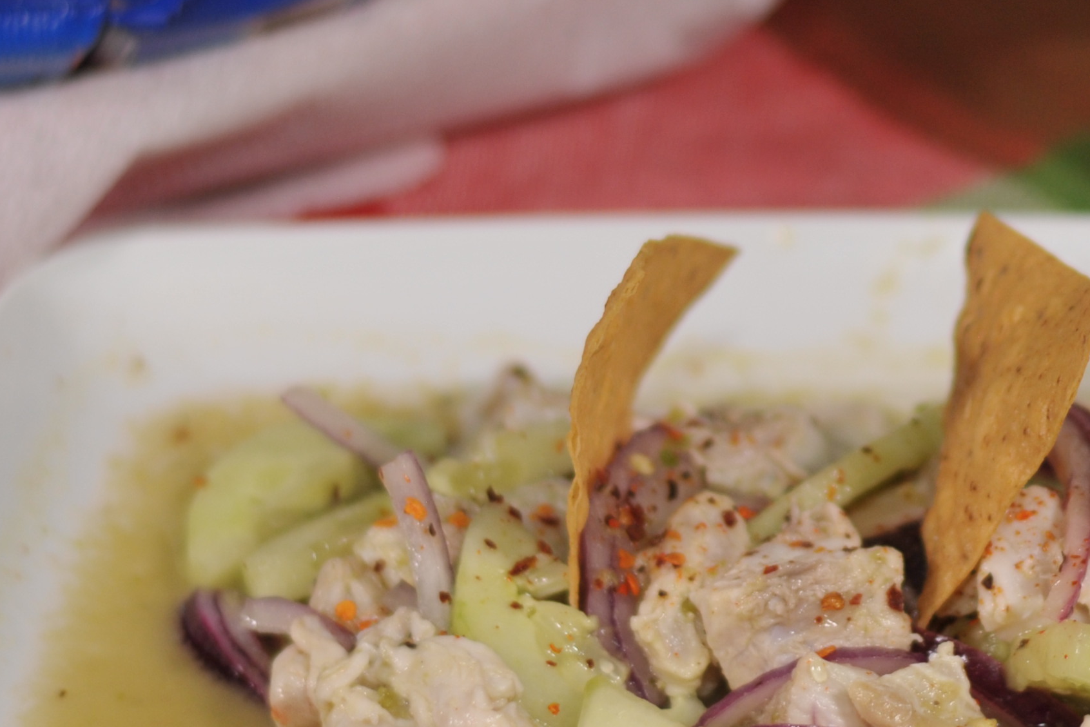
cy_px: 277
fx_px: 5752
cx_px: 833
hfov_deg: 10.8
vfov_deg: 7.2
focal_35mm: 190
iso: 200
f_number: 2
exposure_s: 1/100
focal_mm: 50
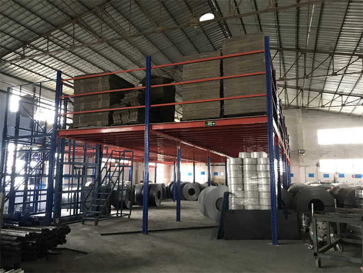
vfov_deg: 49.7
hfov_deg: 63.4
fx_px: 294
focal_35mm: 28
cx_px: 182
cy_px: 136
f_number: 1.8
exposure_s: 1/7
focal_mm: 3.99
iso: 100
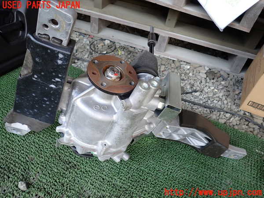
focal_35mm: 25
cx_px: 132
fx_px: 191
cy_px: 99
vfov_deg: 54.9
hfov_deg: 69.4
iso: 200
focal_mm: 4.5
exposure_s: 1/100
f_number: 2
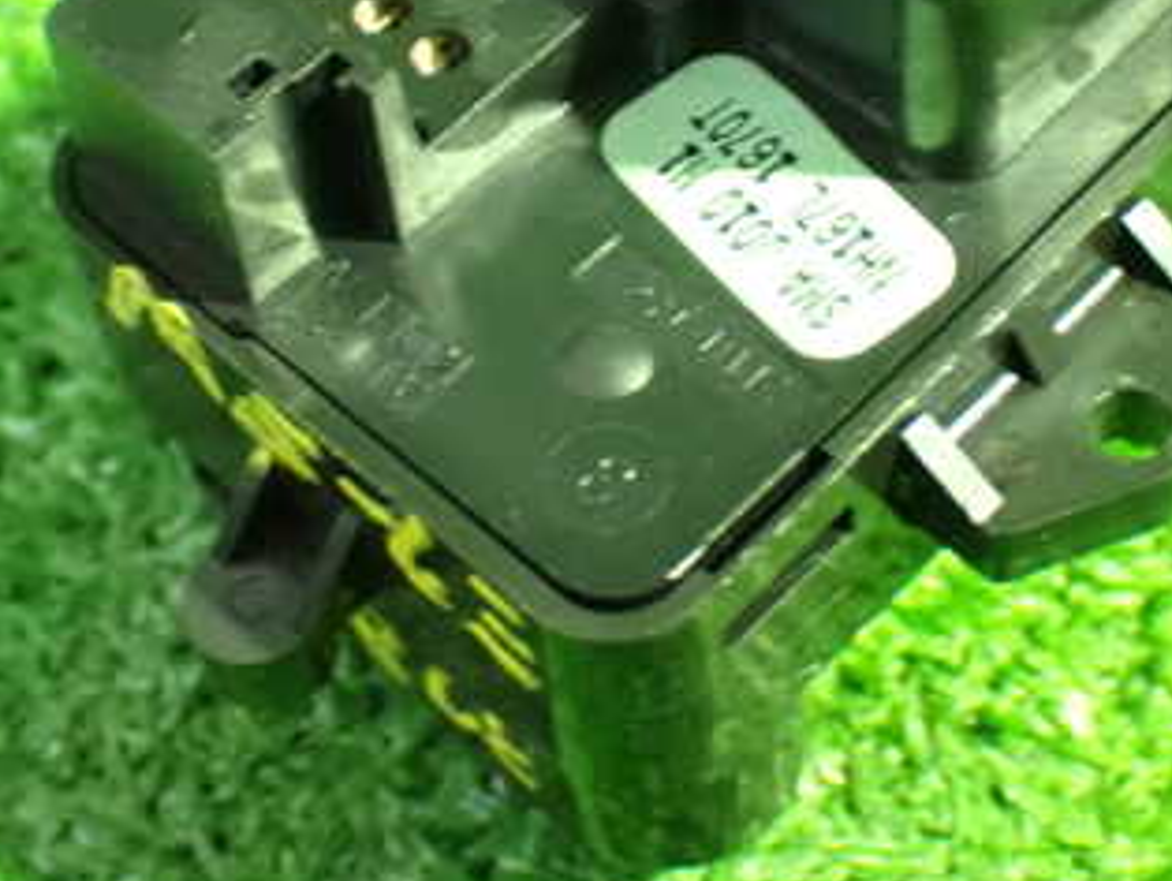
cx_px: 638
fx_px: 2846
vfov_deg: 17.4
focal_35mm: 84
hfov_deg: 23.3
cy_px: 161
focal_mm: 7.84
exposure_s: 1/10
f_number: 2.9
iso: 1600
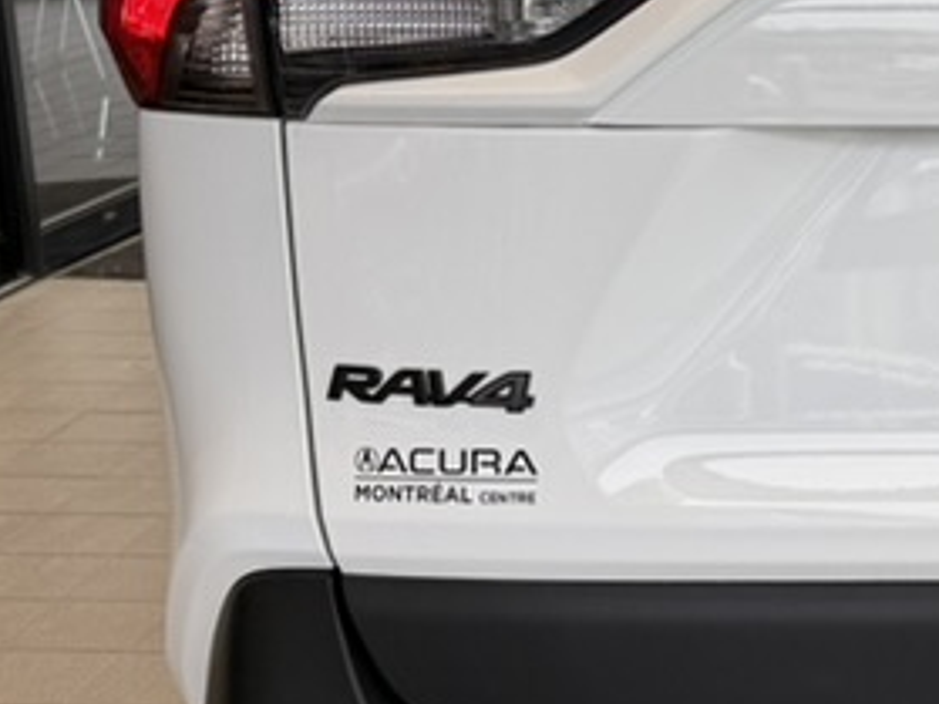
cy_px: 236
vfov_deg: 16.7
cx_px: 1202
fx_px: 2386
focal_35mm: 88
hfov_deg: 20.4
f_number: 1.78
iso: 80
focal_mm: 6.76
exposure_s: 1/335
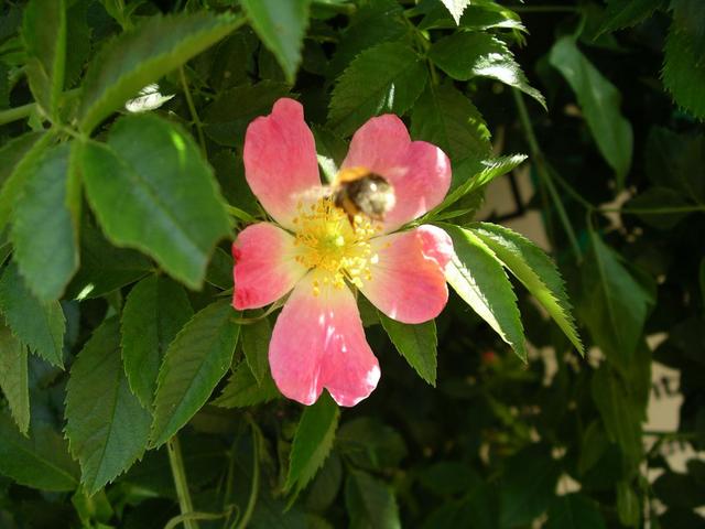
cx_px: 352
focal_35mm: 37
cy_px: 264
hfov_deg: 50.1
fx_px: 754
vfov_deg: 38.7
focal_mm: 7.8
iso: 64
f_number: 3
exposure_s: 1/160
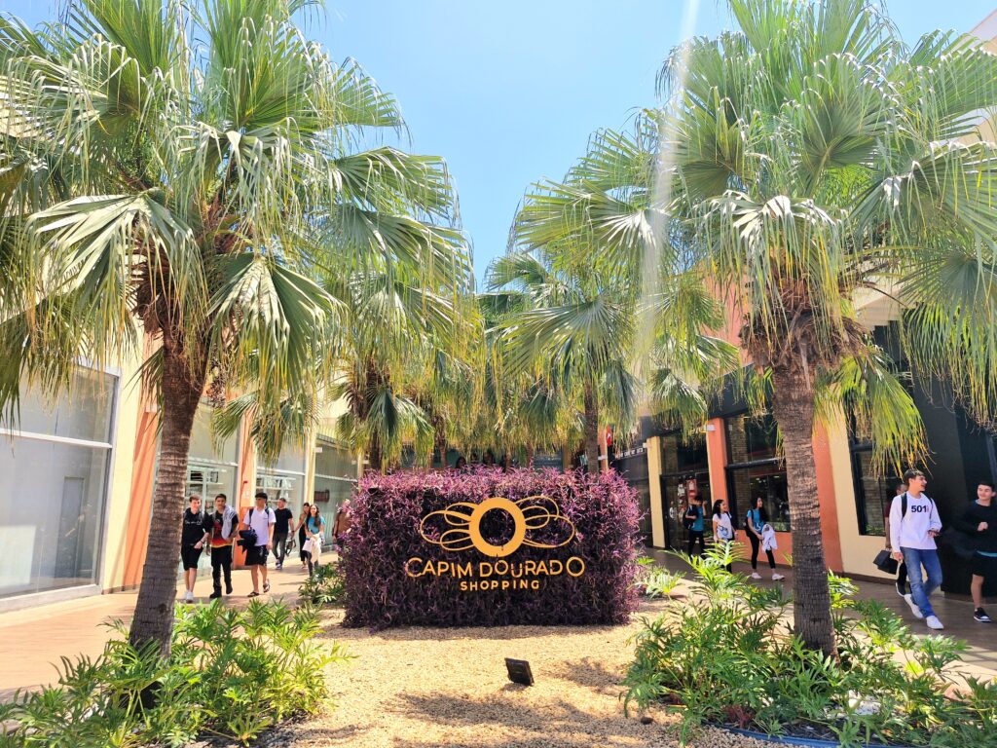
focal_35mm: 23
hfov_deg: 73.9
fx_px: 662
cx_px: 498
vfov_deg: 58.9
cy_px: 374
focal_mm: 5.54
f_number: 1.8
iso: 50
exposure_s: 1/1000
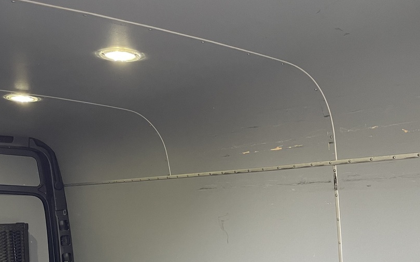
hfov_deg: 41.0
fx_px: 561
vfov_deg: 24.8
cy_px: 274
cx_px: 220
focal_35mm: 49
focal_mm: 4.2
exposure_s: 1/72
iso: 125
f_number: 1.6
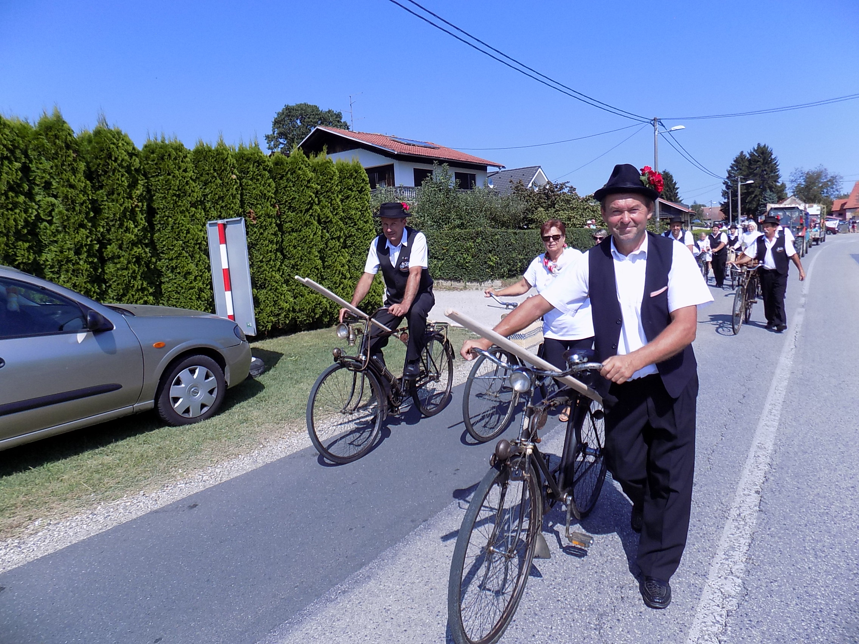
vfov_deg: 58.9
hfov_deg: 73.9
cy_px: 322
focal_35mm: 23
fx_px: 571
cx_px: 430
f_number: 3.1
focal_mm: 4
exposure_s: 1/1250
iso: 80
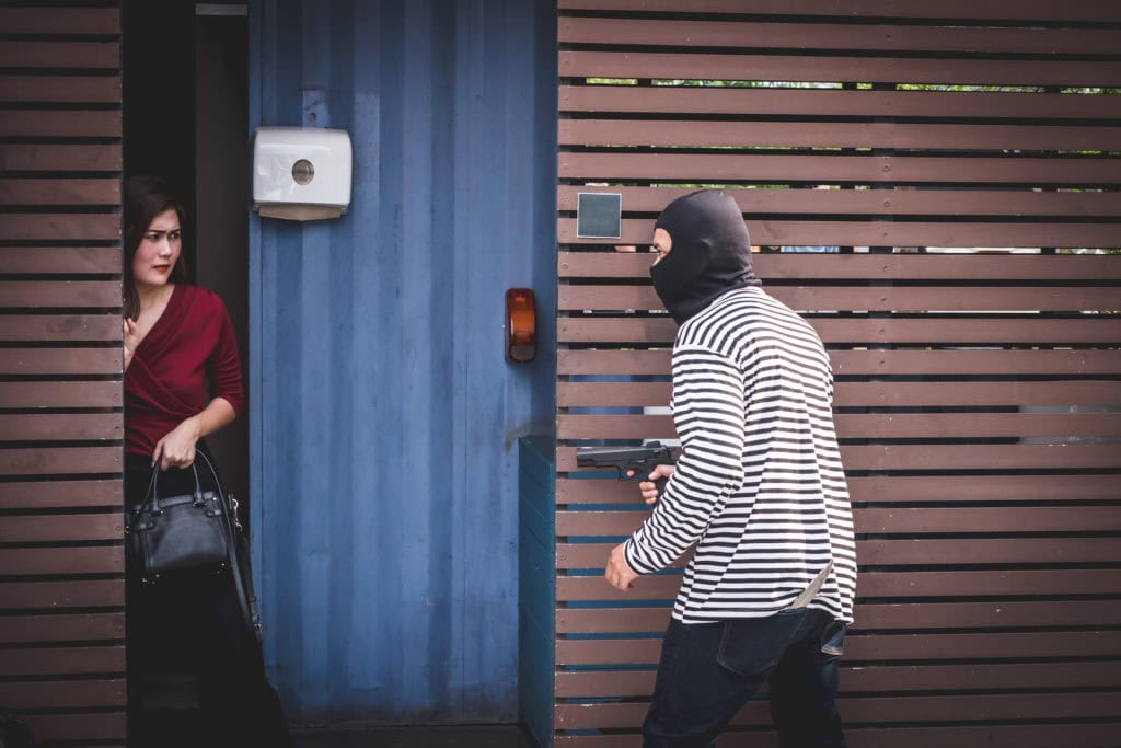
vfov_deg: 18.9
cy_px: 374
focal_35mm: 72
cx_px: 560
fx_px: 2242
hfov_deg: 28.1
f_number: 5.6
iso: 400
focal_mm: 35
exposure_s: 1/320
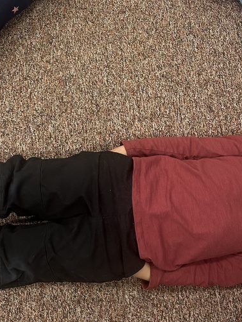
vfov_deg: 34.1
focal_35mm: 53
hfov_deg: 27.5
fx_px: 494
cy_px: 31
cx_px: 117
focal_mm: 5.7
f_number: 1.5
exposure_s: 1/87
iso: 125
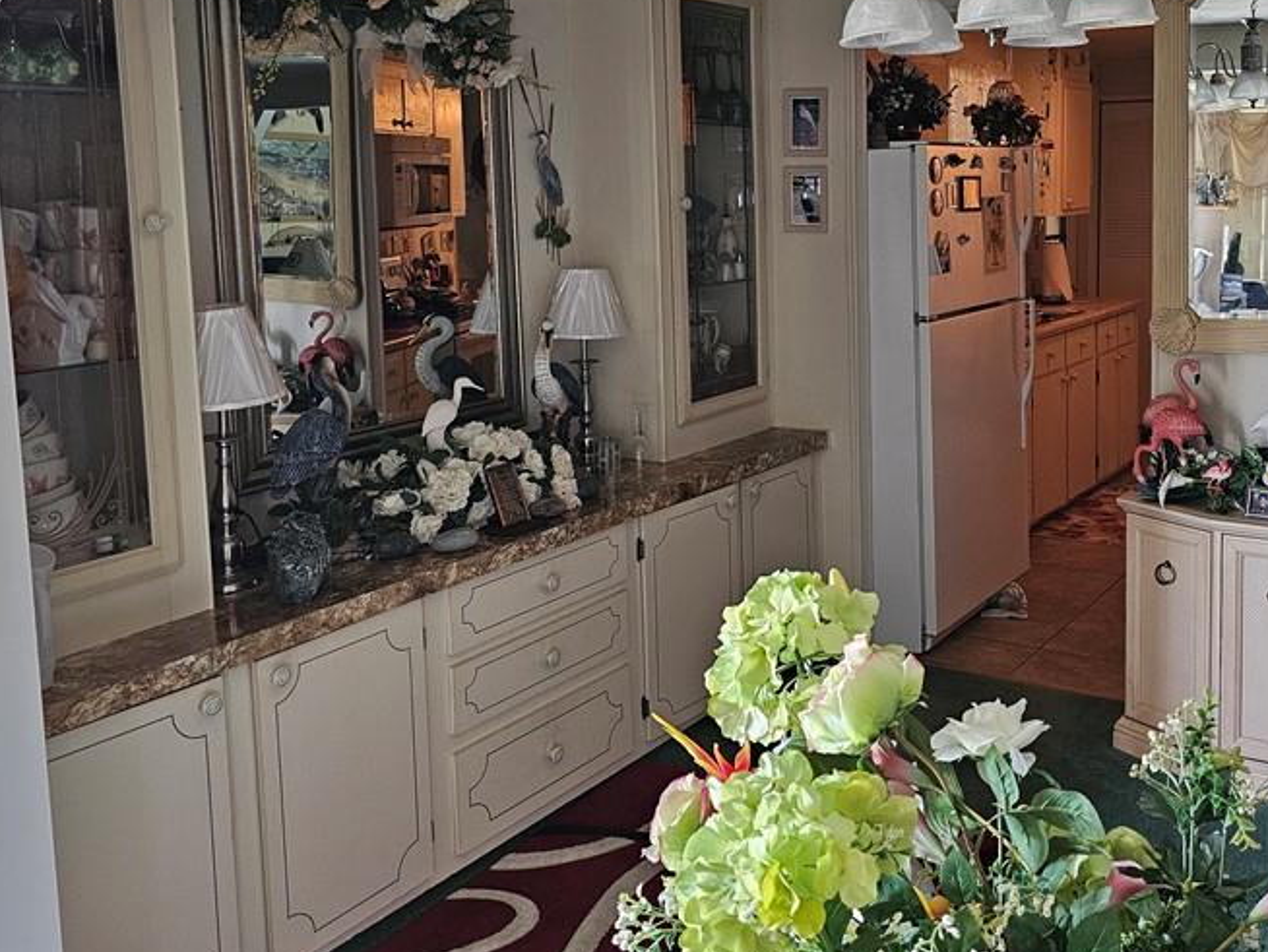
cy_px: 343
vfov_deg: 39.4
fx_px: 1319
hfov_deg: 50.3
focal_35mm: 36
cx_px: 857
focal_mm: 6.3
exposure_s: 1/60
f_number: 1.7
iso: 640
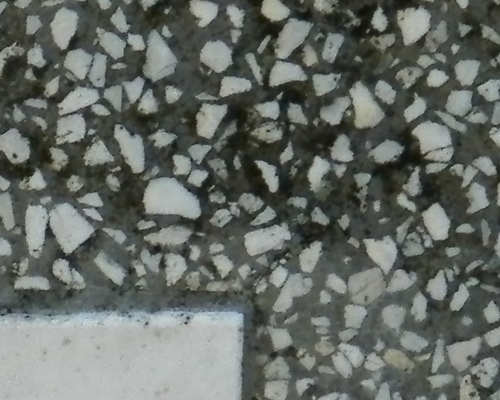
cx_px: -405
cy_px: 1184
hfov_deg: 2.7
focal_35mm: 712
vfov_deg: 2.2
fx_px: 10536
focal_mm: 19
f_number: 4.5
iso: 200
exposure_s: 1/100
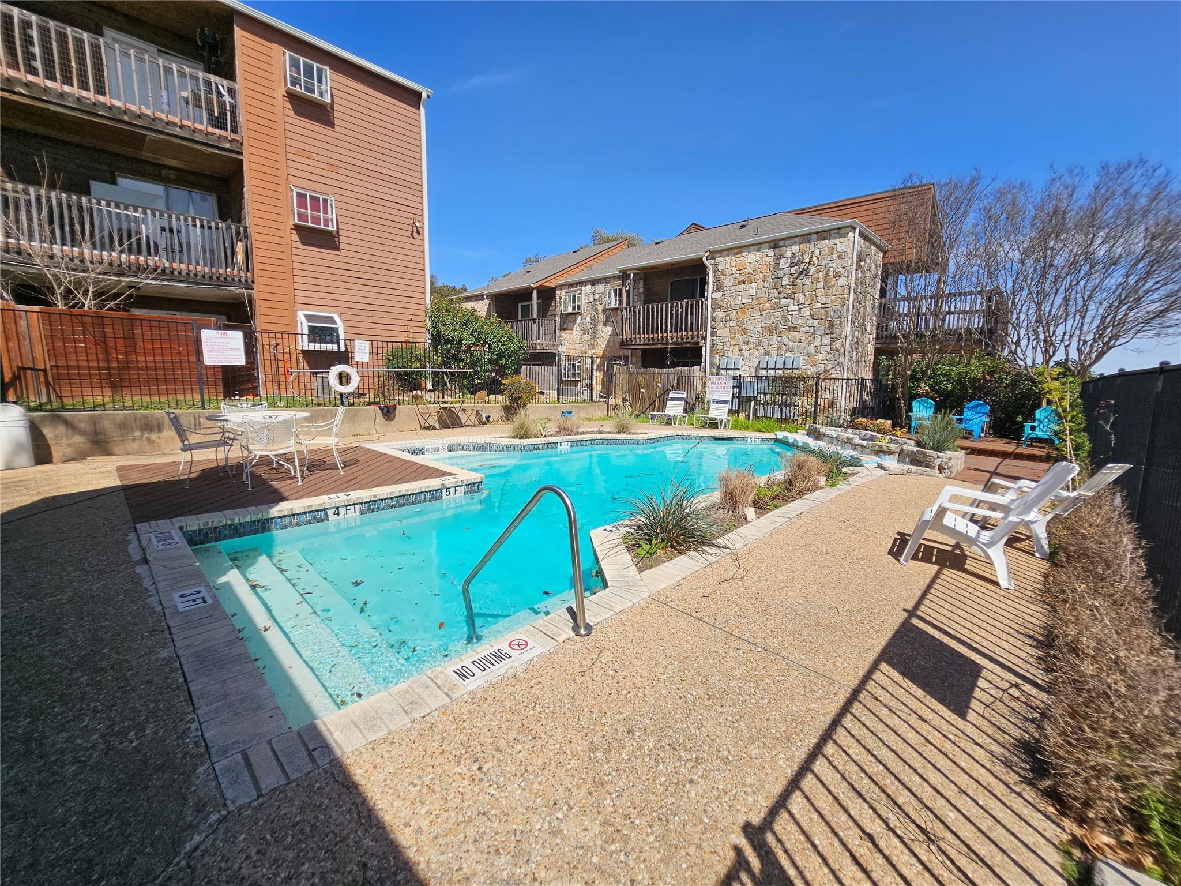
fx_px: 444
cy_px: 443
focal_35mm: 13
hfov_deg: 106.2
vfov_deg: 89.9
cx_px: 590
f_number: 2.2
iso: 50
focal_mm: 2.2
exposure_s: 1/3409
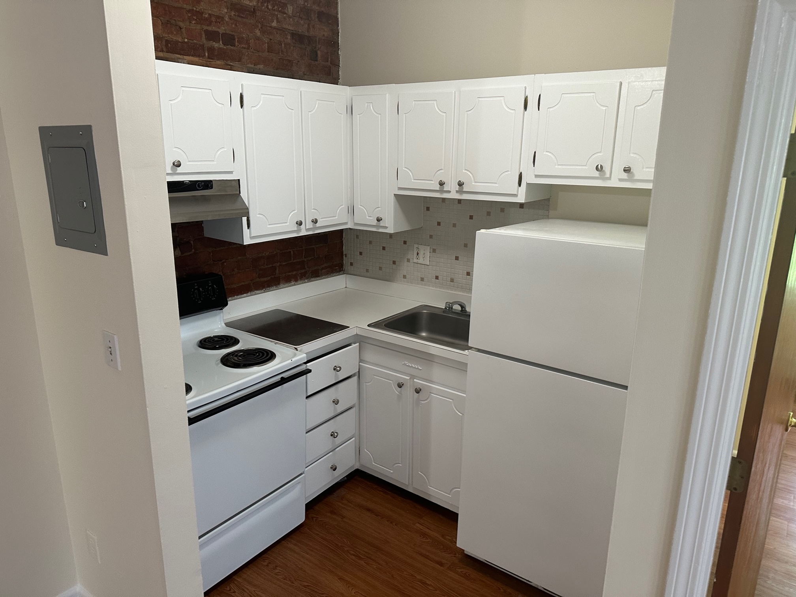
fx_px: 552
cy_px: 298
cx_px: 398
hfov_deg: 71.6
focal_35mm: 24
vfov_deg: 56.8
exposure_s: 1/60
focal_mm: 6.86
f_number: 1.78
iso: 200
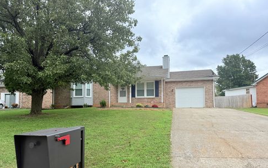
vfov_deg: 47.4
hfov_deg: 70.4
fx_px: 190
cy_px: 99
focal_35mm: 26
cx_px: 134
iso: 100
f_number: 1.78
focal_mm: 6.76
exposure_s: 1/2801
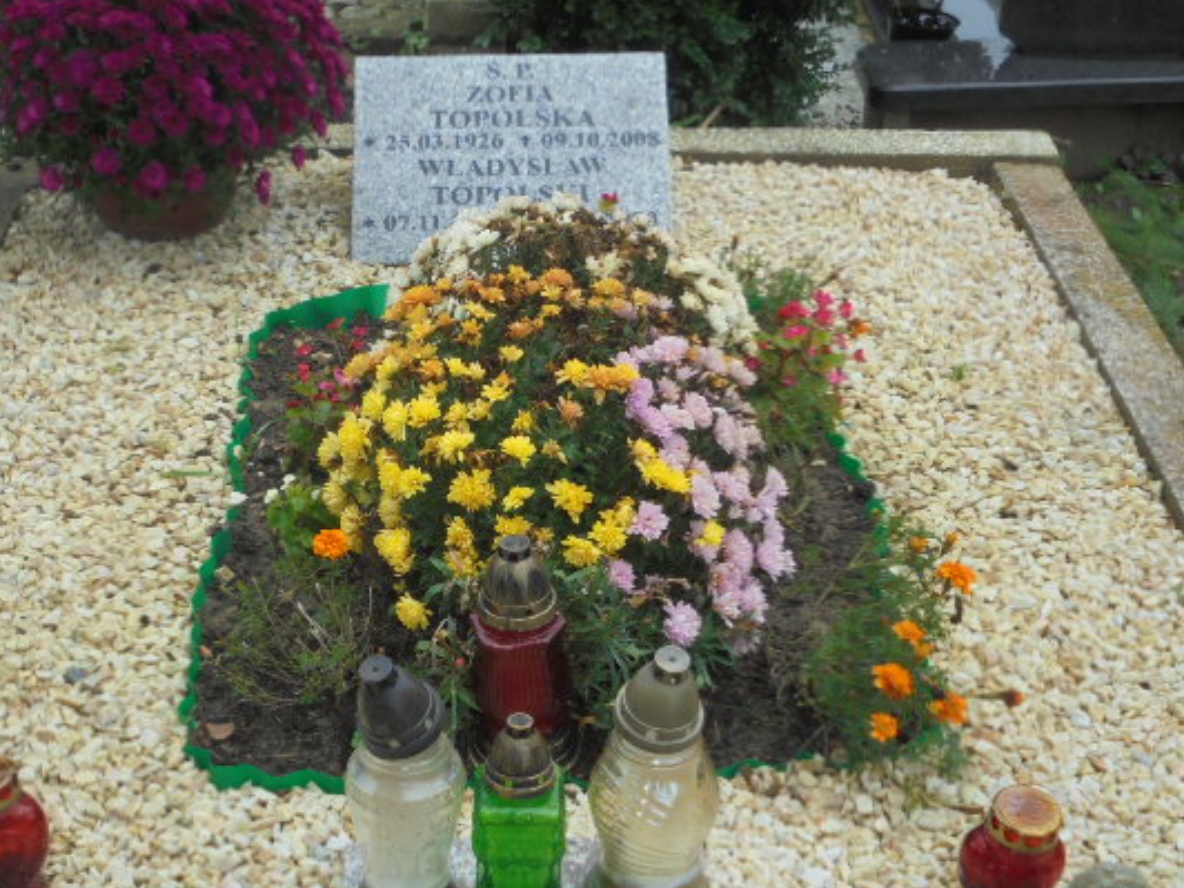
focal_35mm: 59
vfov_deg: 24.8
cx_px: 483
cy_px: 510
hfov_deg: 32.6
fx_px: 2018
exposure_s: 1/60
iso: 100
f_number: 4.8
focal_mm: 8.9
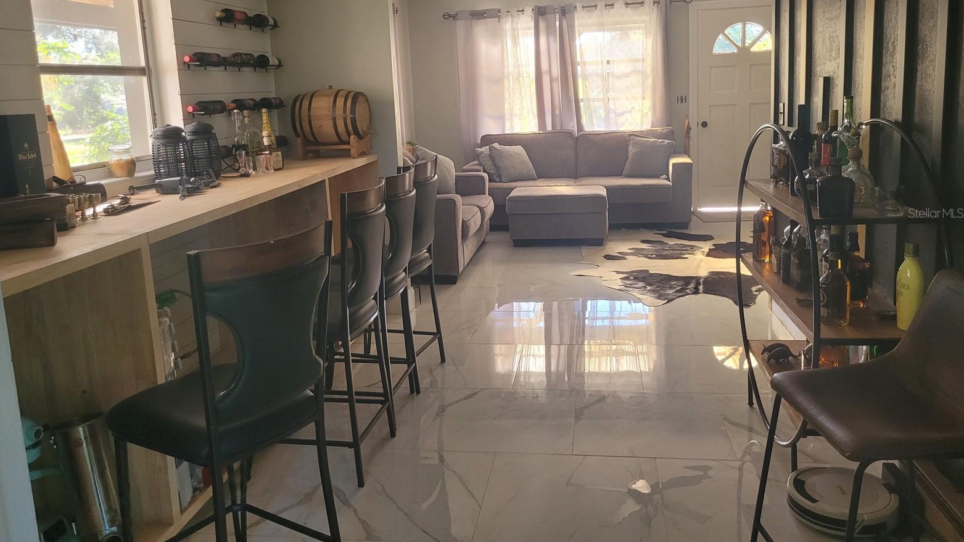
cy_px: 213
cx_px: 473
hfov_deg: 66.1
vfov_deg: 40.0
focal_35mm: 29
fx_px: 741
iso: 250
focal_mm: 5.4
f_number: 1.8
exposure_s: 1/120
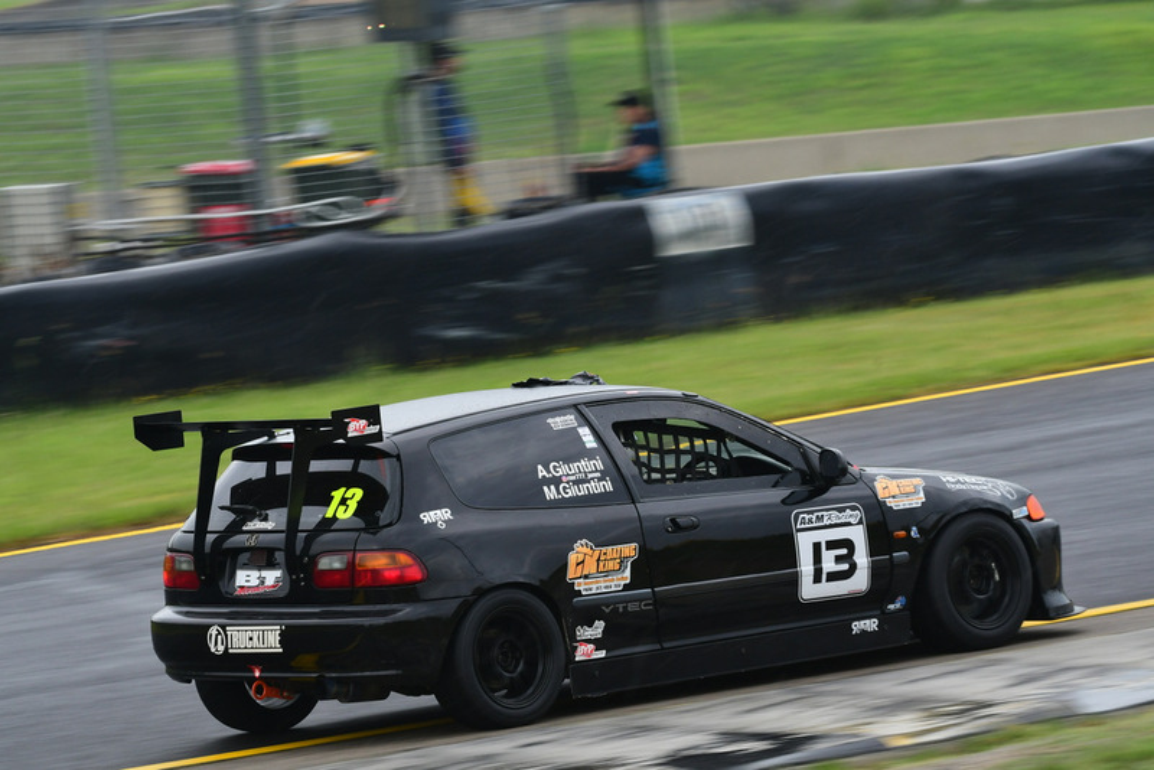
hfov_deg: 6.9
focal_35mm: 300
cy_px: 385
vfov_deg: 4.6
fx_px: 9620
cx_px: 577
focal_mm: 200
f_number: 11
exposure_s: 1/250
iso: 500
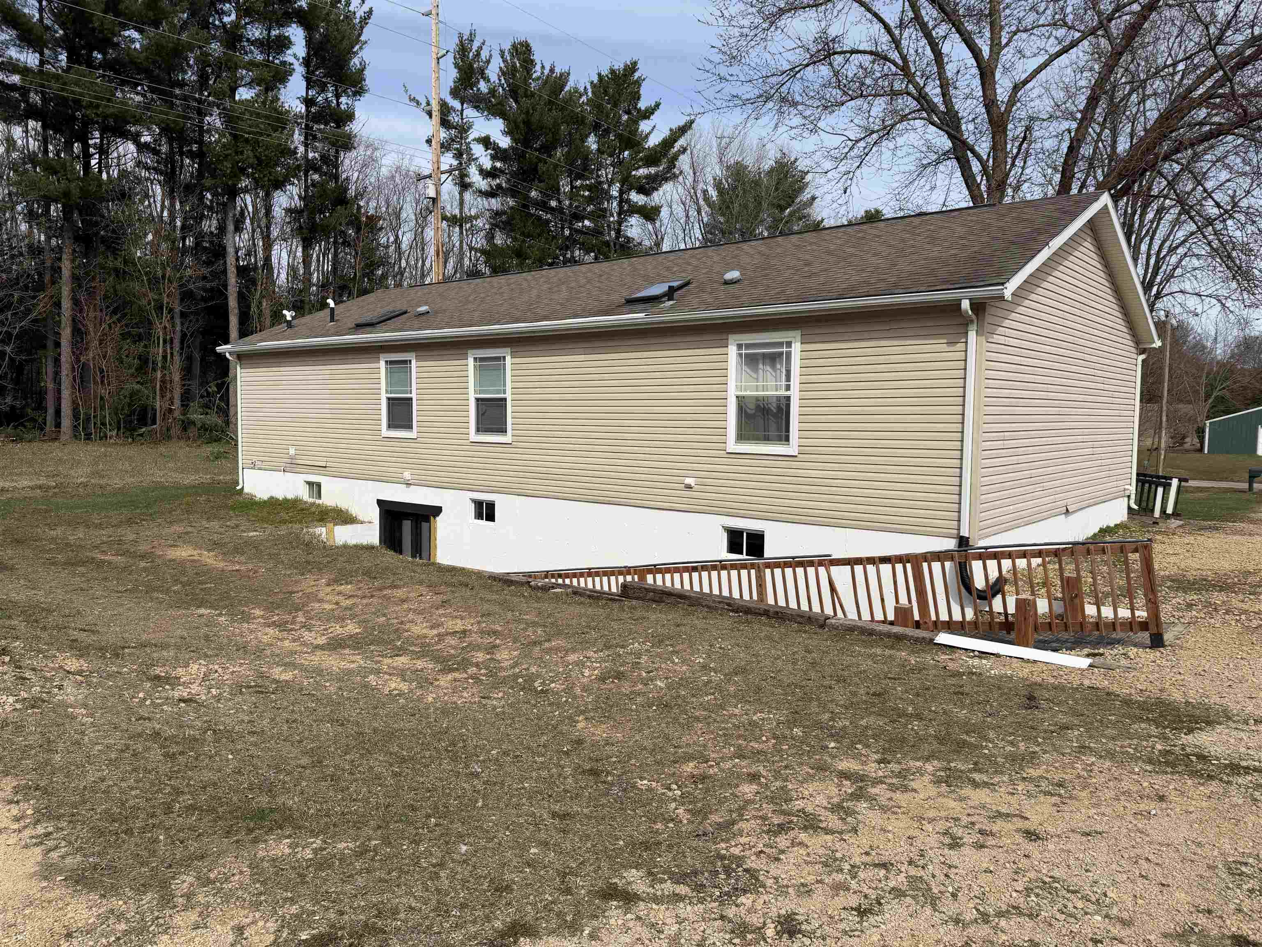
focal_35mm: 24
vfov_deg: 56.8
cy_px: 474
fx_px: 875
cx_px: 631
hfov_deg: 71.6
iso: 80
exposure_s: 1/5714
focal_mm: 6.76
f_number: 1.78
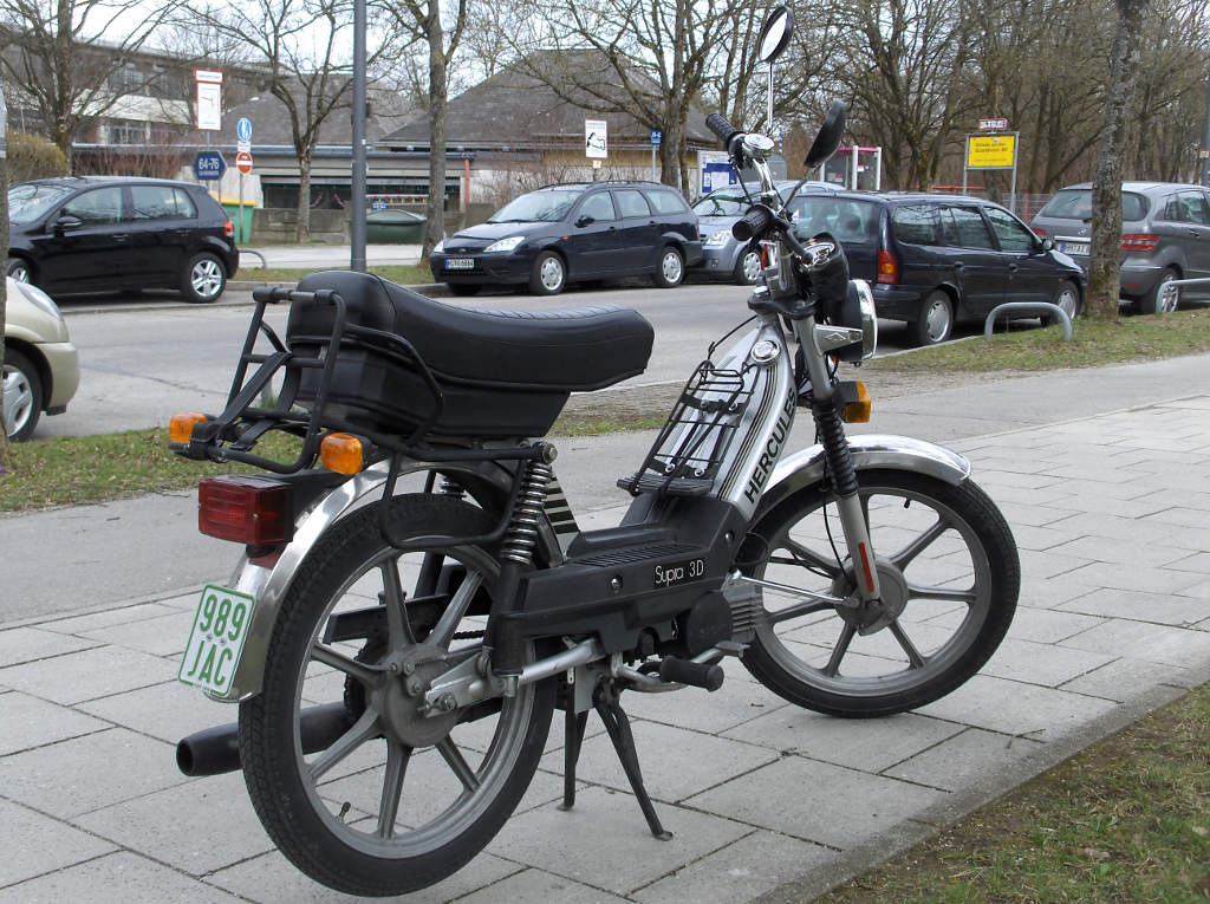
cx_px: 605
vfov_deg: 36.7
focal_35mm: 39
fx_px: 1361
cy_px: 452
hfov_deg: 47.9
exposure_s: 1/223
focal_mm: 8.1
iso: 58
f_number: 3.2
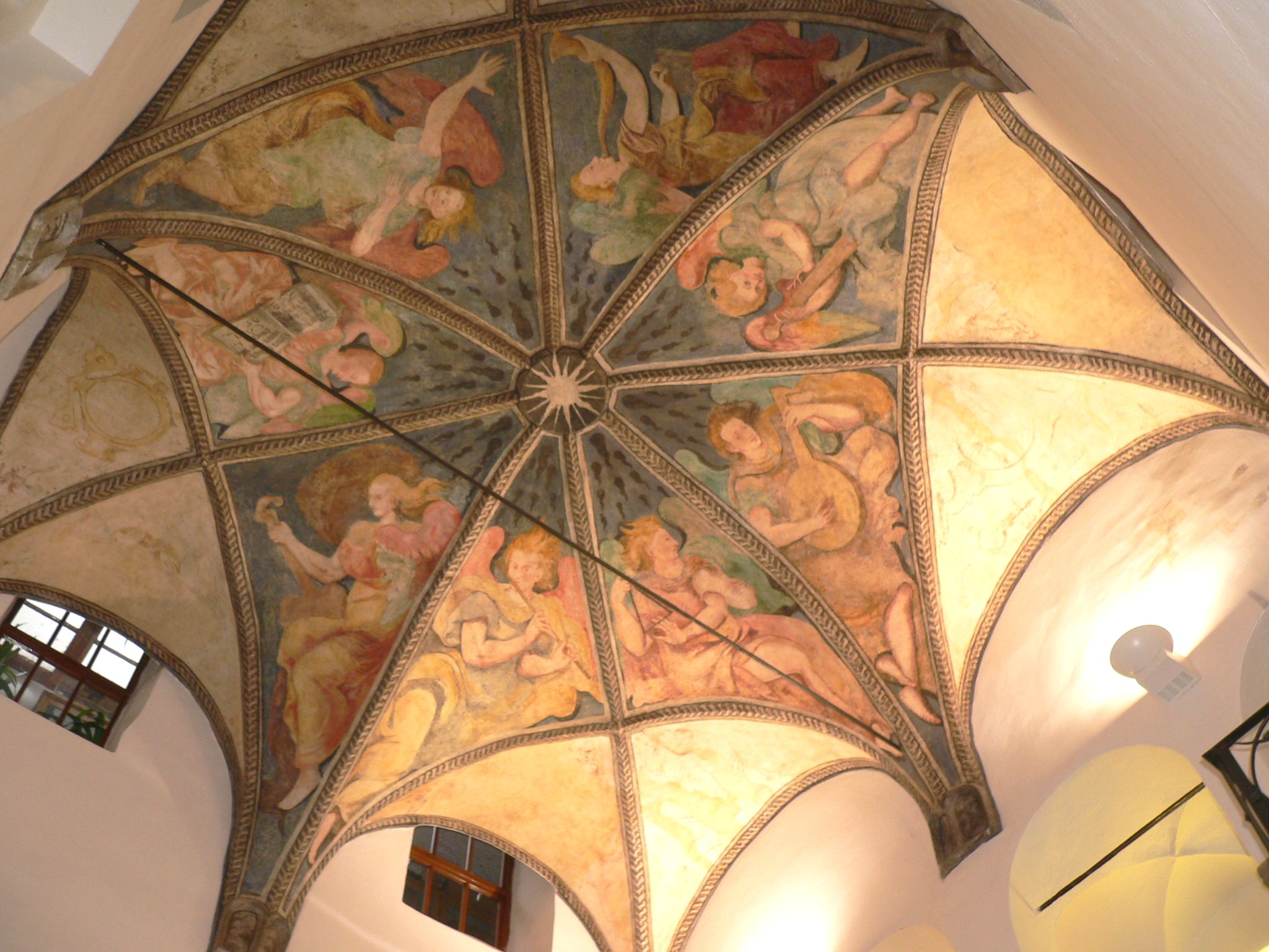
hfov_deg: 51.4
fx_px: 1320
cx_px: 634
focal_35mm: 36
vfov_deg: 39.7
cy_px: 476
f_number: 2.8
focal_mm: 6
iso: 100
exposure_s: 1/20
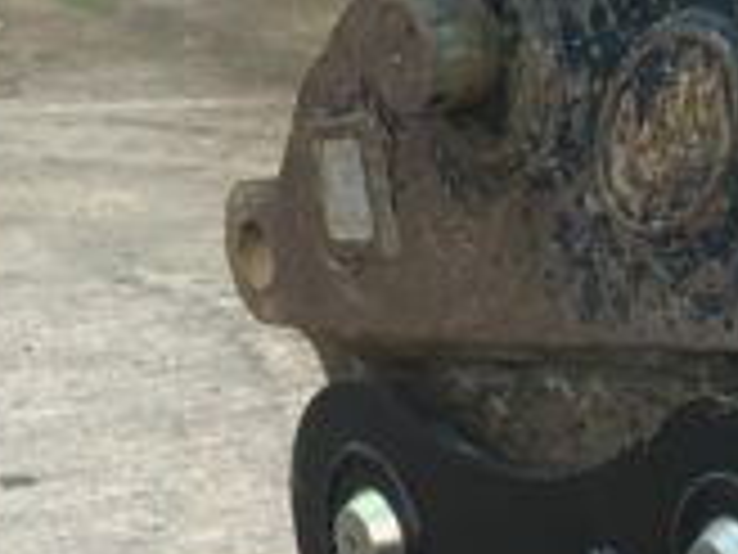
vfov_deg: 7.5
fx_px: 3859
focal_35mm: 181
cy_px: 1473
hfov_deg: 10.7
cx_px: 940
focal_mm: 3
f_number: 1.8
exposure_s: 1/292
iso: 16
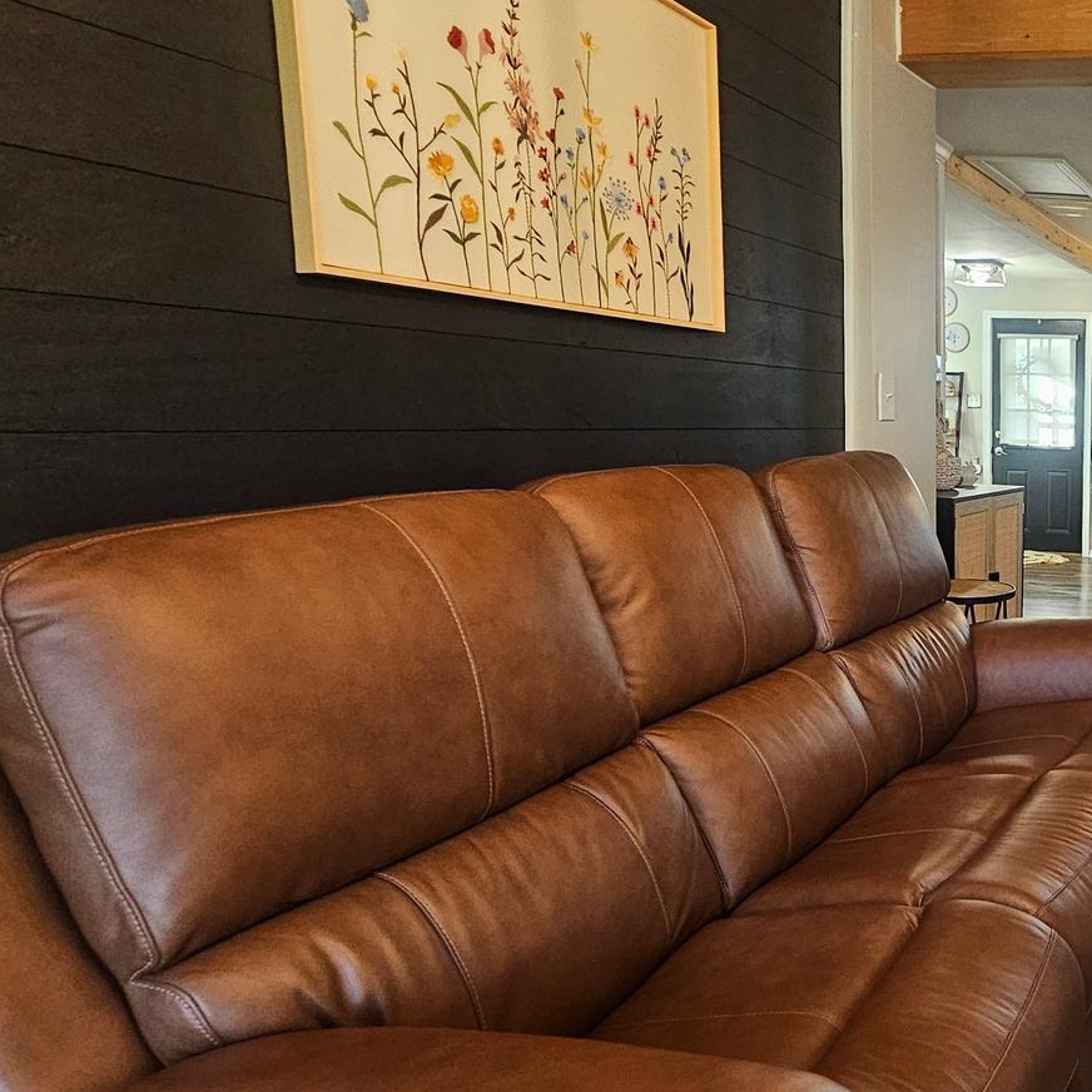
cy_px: 572
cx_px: 1185
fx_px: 964
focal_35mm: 27
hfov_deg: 45.4
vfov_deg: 59.0
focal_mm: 2.2
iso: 400
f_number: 2.2
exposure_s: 1/40
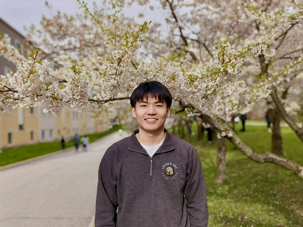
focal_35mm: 24
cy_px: 114
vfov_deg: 56.8
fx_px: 210
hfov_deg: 71.6
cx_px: 152
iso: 50
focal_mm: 6.98
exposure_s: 1/1529
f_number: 2
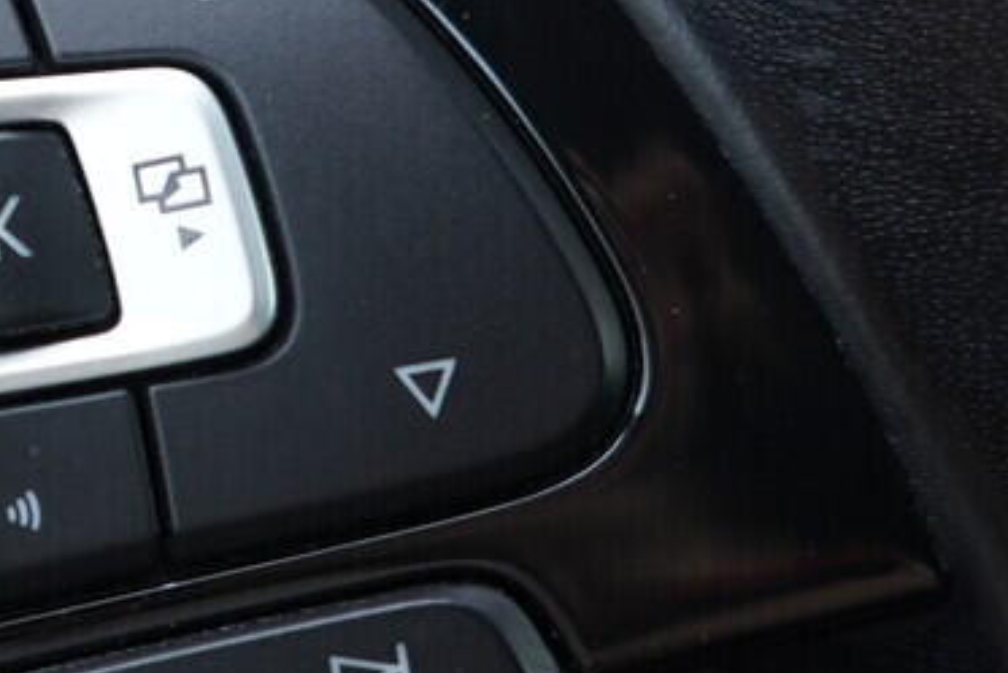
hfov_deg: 14.3
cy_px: 41
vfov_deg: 9.8
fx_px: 3893
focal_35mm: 139
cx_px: -176
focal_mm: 24
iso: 250
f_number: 2.8
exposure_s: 1/40
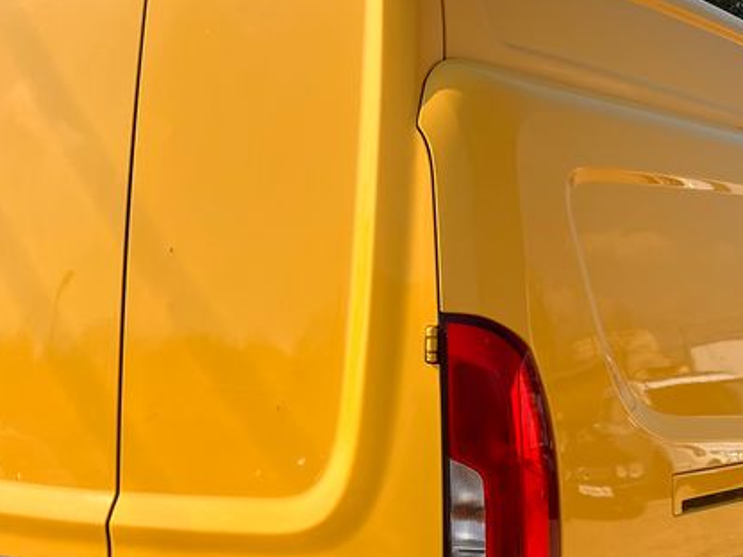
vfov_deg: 22.6
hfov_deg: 29.8
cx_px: 563
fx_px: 1374
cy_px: 441
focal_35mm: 64
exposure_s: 1/4149
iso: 50
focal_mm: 5.1
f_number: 1.6
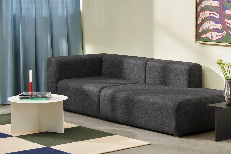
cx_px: 129
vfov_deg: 13.0
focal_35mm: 105
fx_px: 674
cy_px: 65
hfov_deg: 19.5
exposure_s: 1/10
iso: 200
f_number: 11
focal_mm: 85
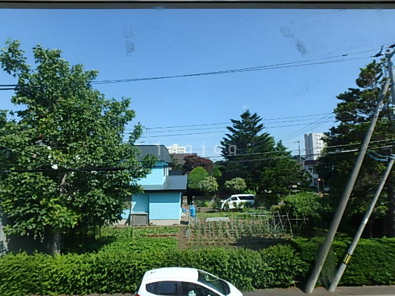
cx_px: 198
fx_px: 240
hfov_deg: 79.0
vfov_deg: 63.4
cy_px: 148
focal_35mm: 21
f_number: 6
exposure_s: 1/400
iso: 125
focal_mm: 3.7
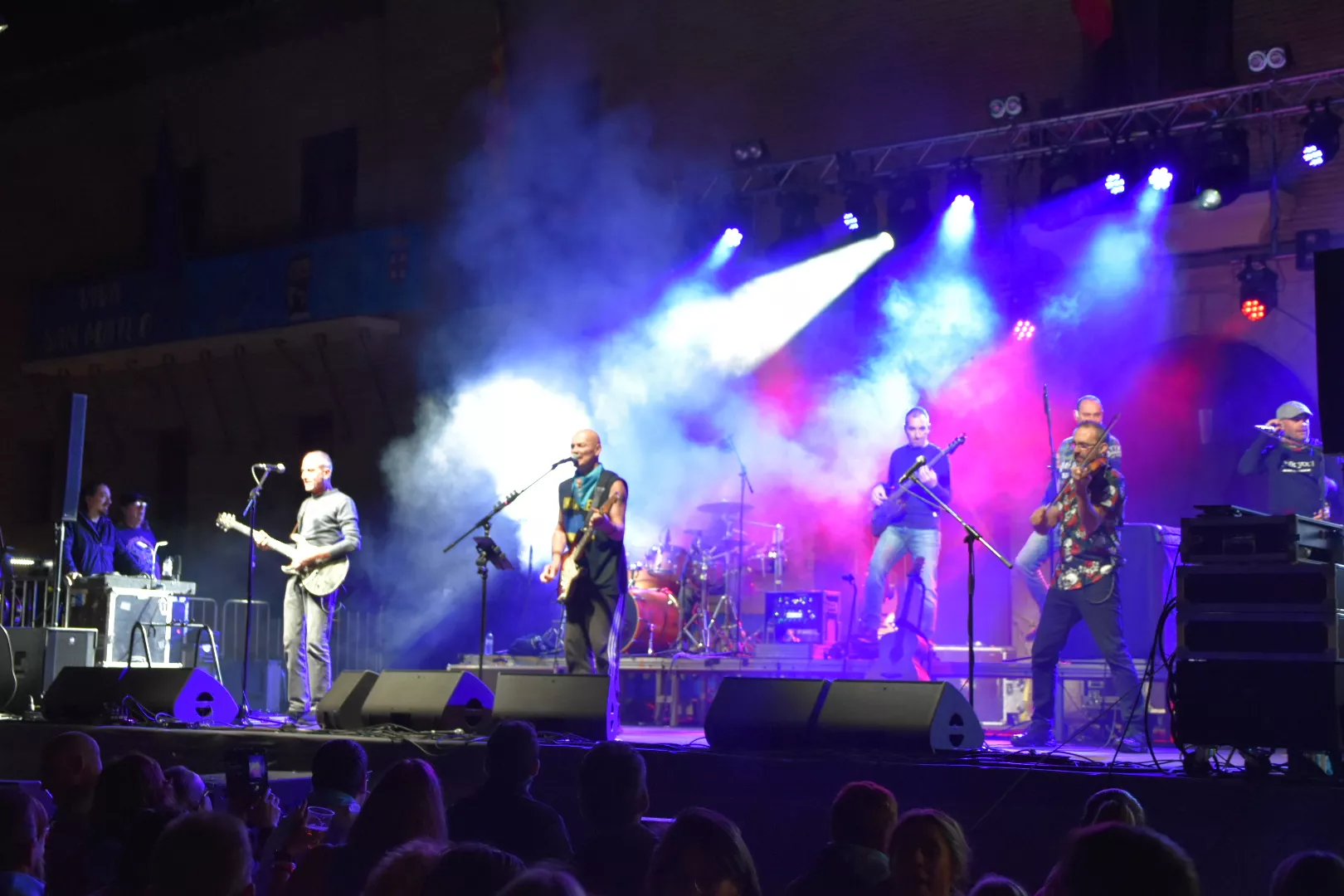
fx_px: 2128
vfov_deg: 23.8
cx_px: 672
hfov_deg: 35.1
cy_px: 448
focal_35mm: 57
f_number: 4.5
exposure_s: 1/60
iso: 1600
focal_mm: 38
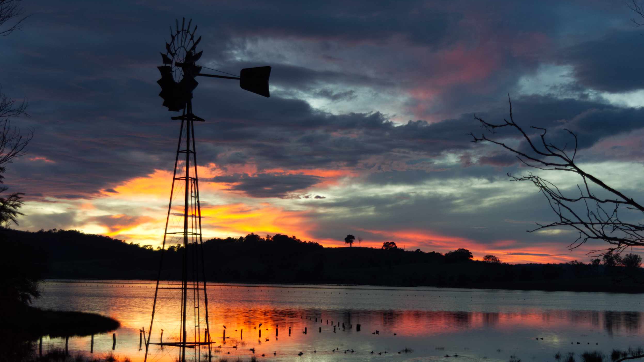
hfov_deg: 34.9
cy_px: 192
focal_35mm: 60
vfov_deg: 20.0
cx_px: 323
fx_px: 1025
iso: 400
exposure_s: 1/40
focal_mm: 38
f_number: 4.8
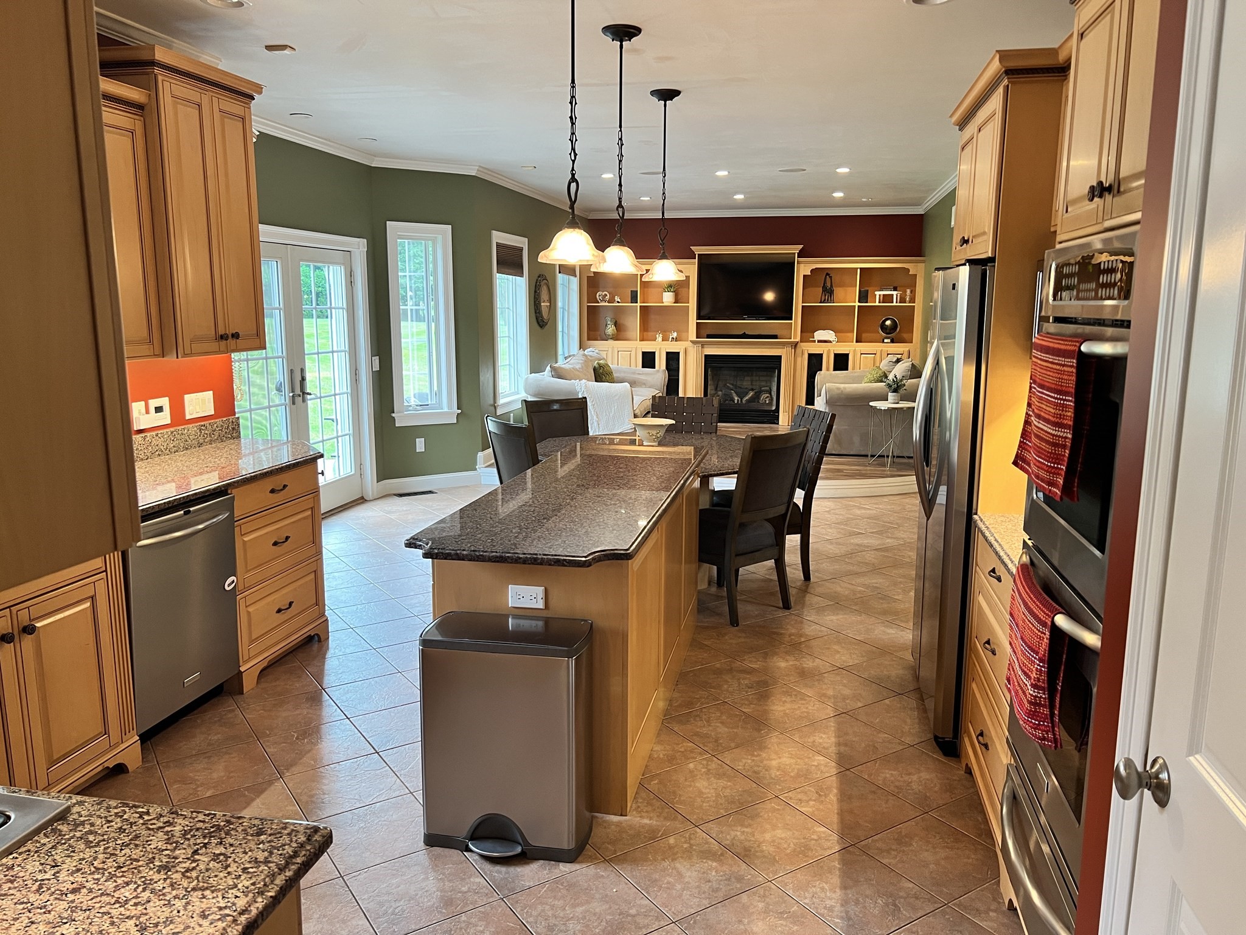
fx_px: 936
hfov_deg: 67.3
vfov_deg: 53.1
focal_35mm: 26
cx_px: 623
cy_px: 468
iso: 100
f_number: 1.5
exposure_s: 1/60
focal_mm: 5.7
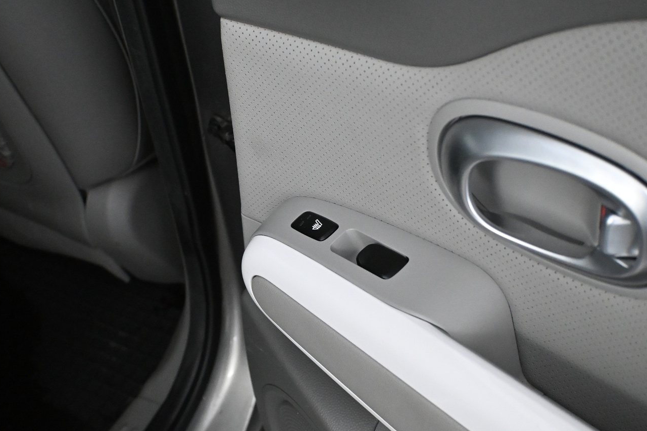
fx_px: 784
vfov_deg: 30.7
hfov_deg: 44.8
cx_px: 329
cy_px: 231
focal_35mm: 44
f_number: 4.2
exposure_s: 1/60
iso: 5600
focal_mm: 23
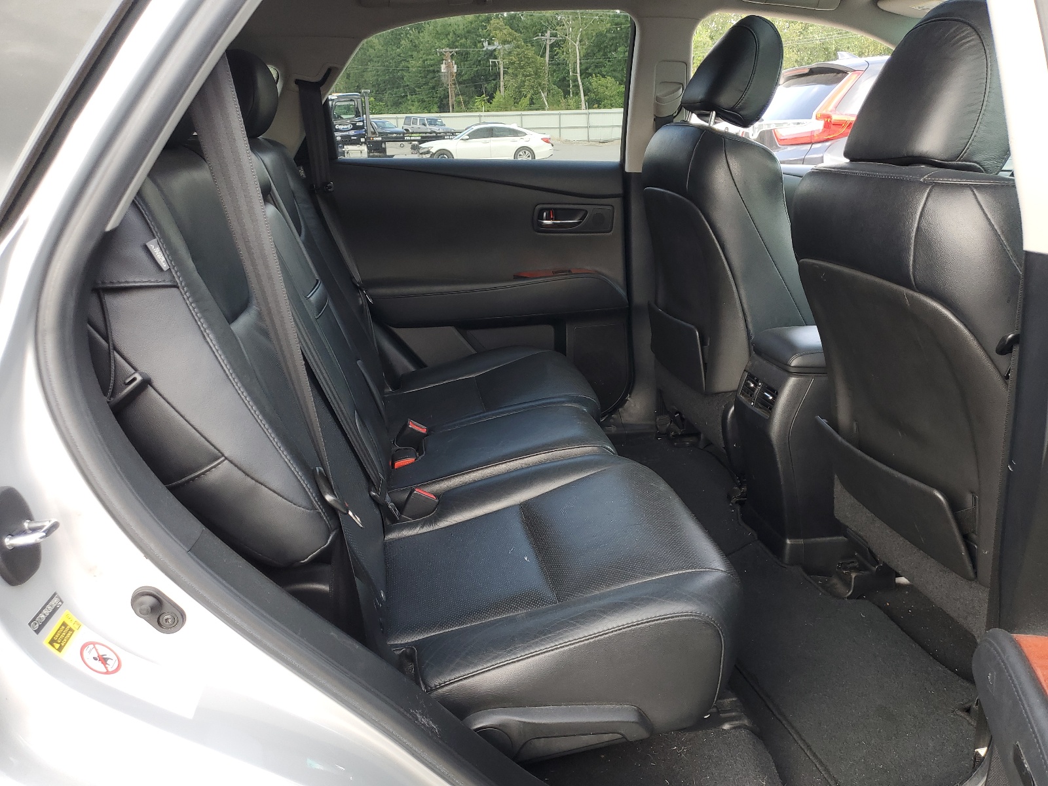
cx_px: 524
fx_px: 787
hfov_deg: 67.3
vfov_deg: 53.1
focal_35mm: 26
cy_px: 393
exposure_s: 1/125
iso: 50
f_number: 1.5
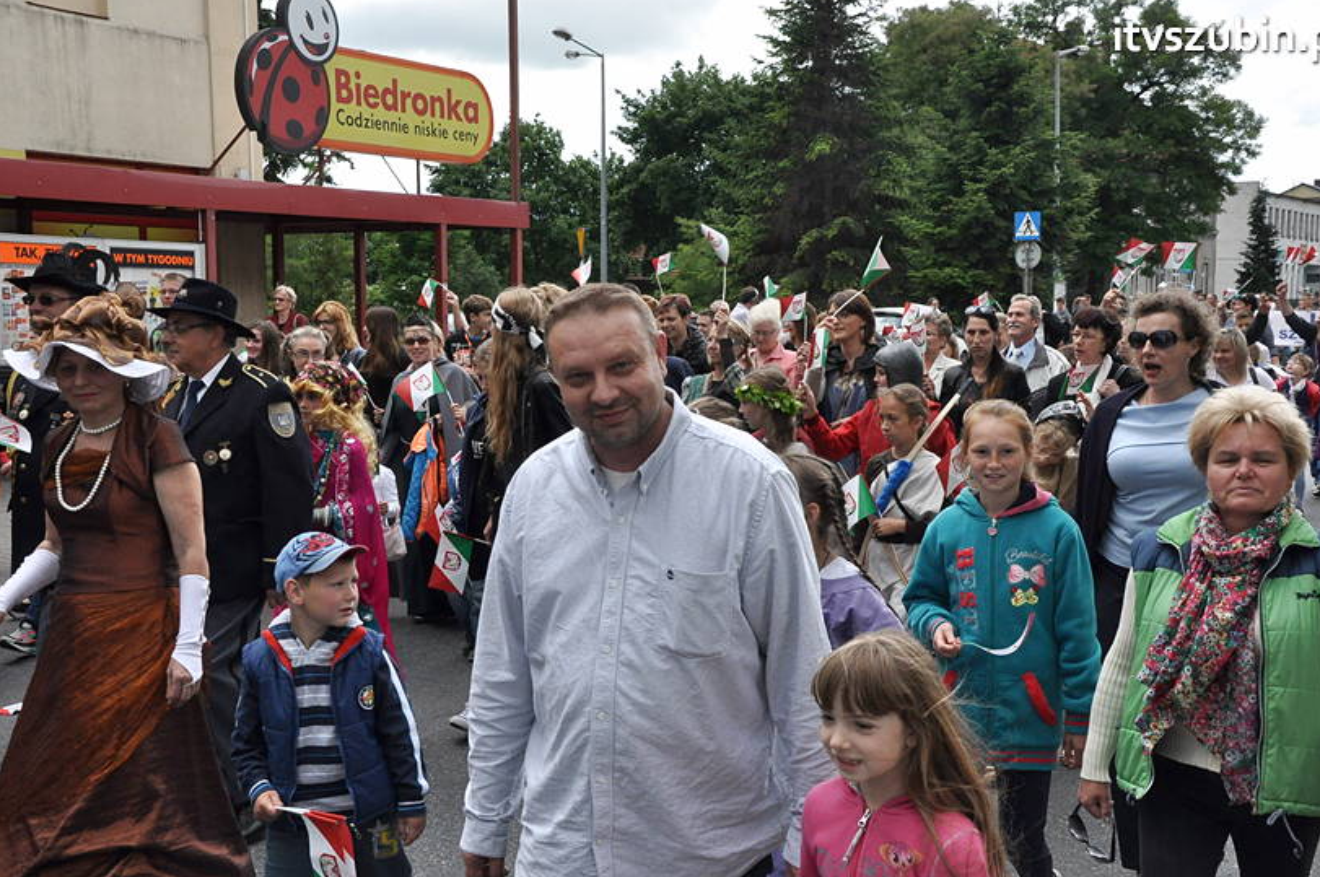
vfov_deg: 30.5
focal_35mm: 44
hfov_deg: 44.5
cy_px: 440
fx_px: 1612
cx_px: 688
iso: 1250
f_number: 13
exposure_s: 1/640
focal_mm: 28
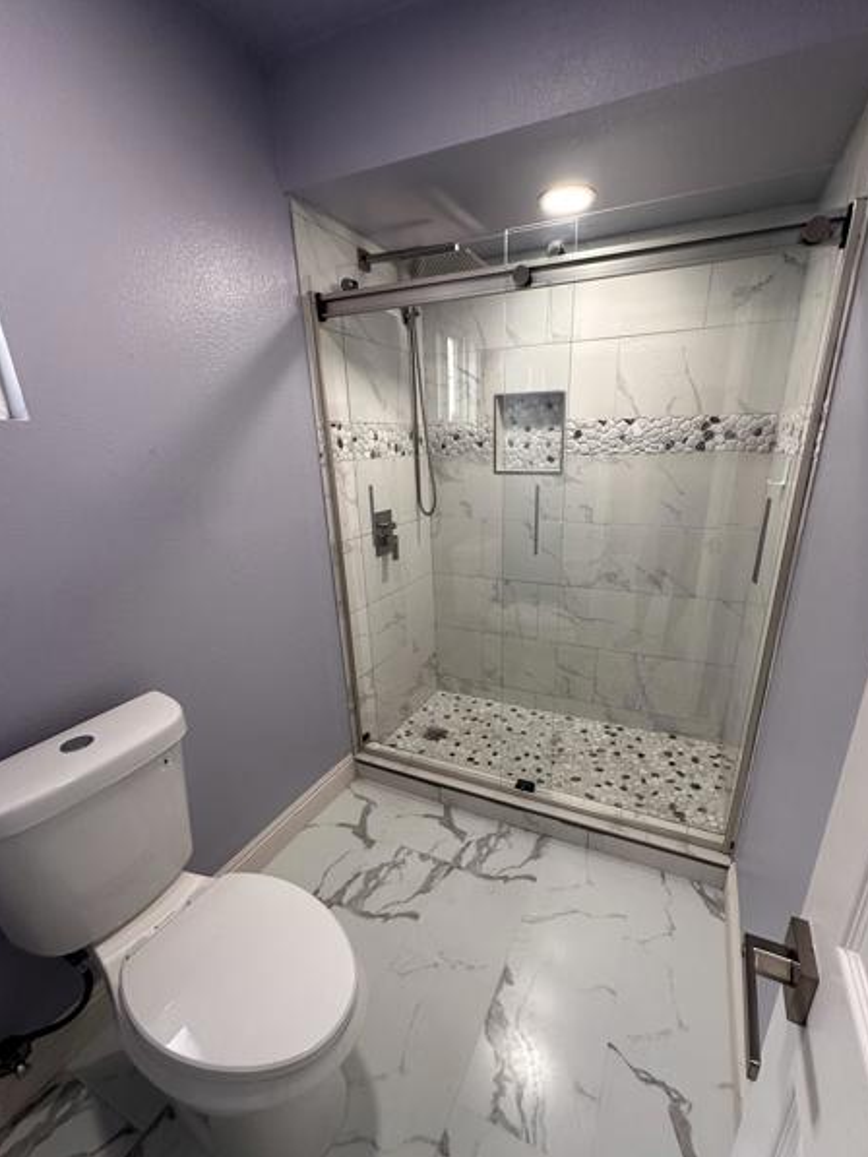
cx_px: 459
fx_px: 501
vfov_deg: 98.0
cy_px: 616
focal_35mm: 15
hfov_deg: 81.7
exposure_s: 1/120
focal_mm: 2.22
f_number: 2.2
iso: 200
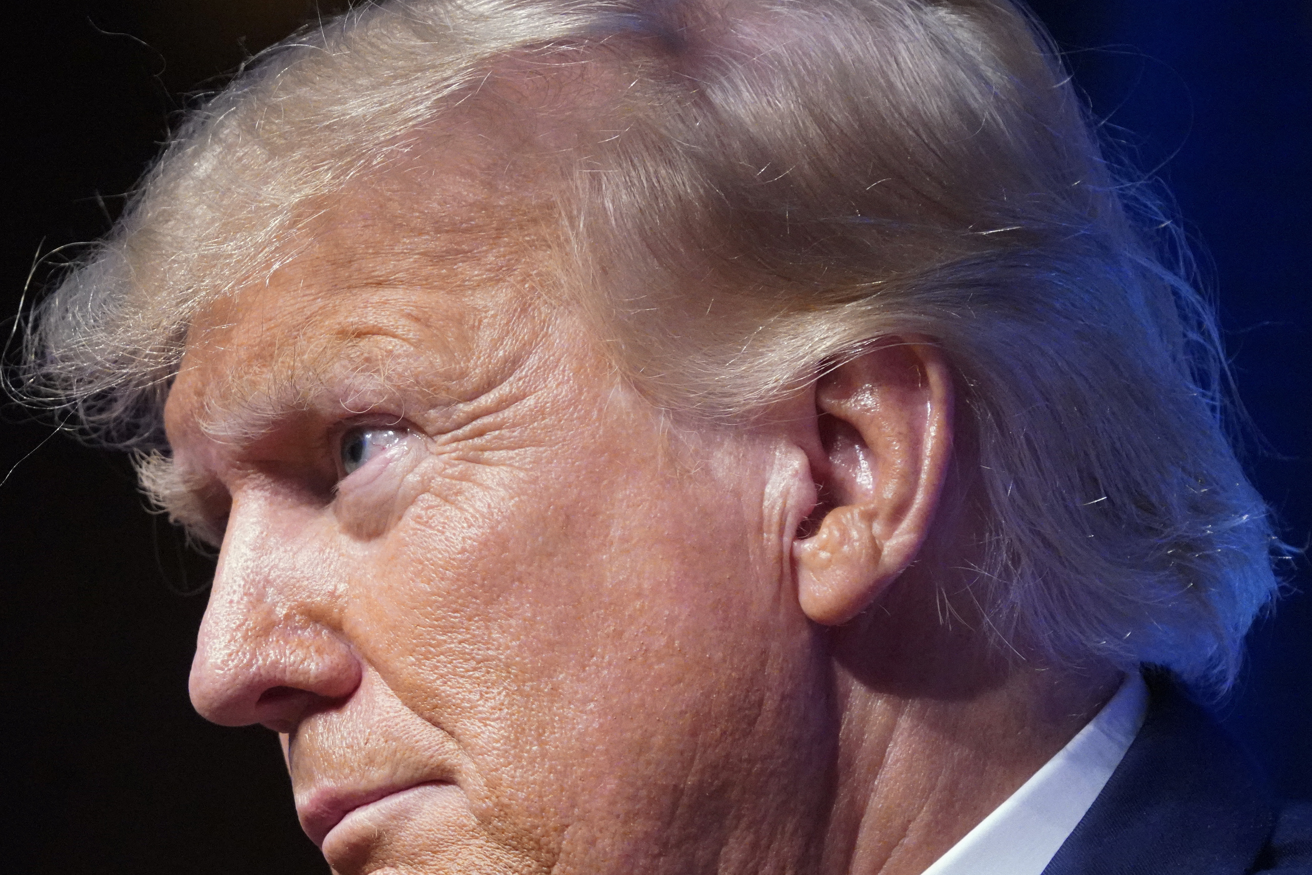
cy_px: 676
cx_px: 311
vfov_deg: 1.3
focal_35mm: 1100
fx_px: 40093
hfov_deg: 1.9
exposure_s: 1/250
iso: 10000
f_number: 6.3
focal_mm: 600
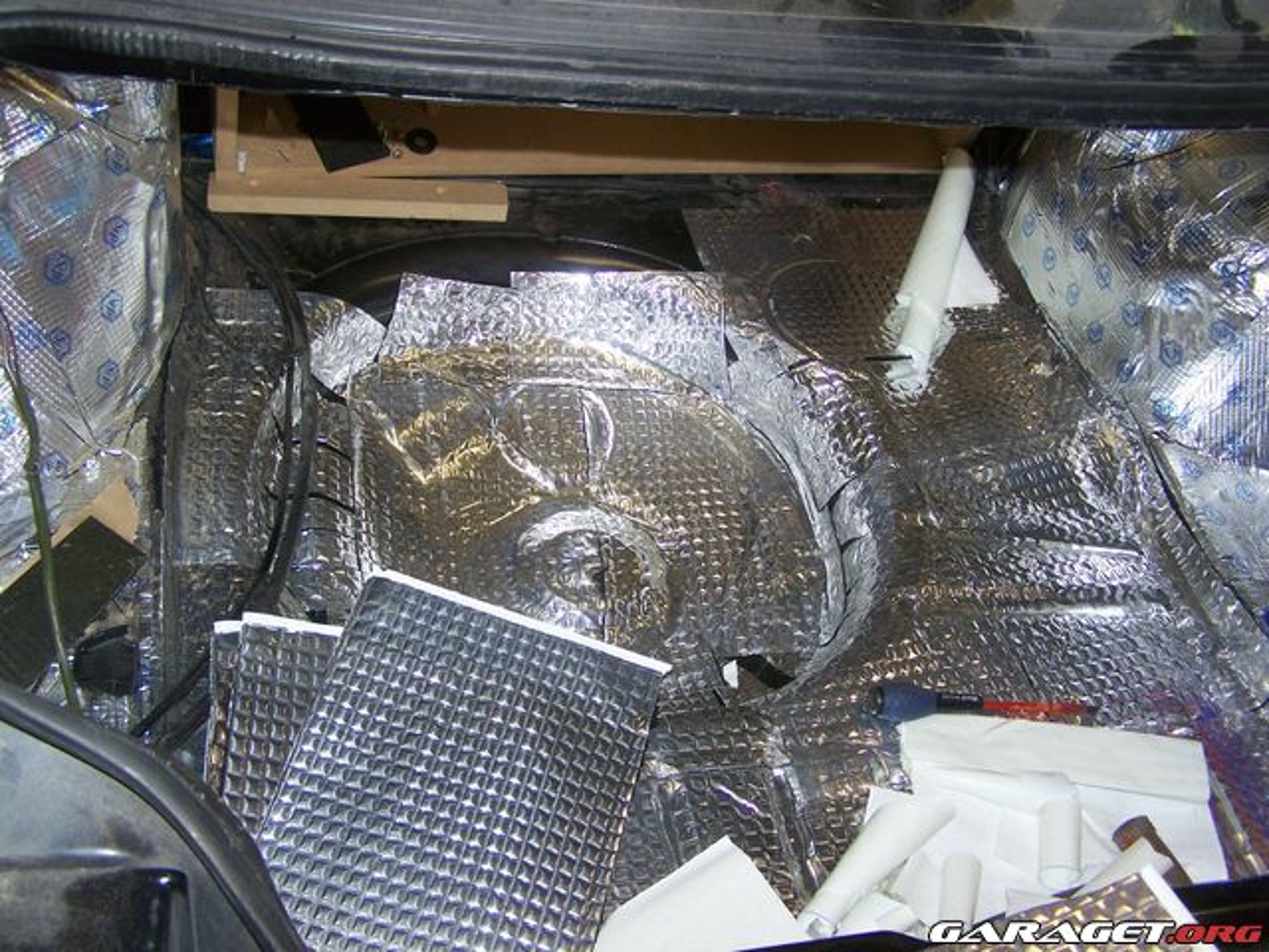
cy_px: 476
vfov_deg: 37.7
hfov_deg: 49.0
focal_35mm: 38
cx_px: 634
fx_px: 1393
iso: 80
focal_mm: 6.3
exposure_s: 1/60
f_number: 2.8
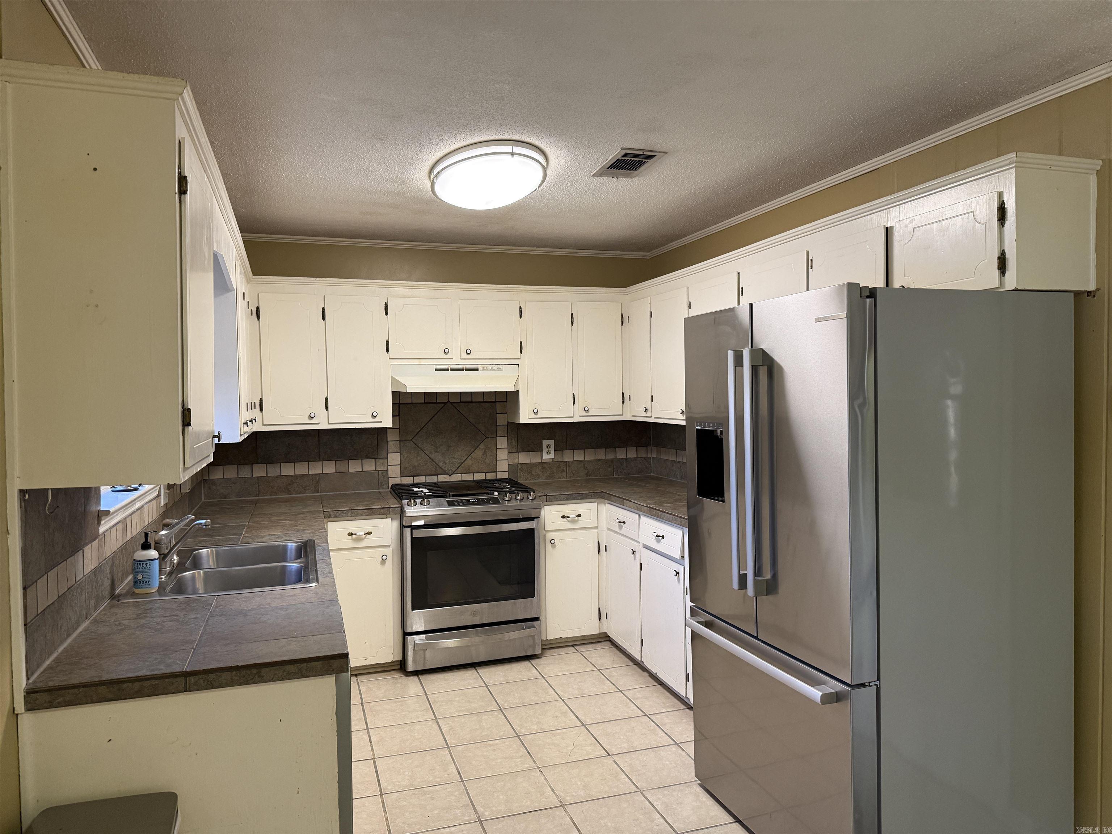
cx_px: 556
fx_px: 771
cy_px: 417
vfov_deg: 56.8
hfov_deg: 71.6
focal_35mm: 24
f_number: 1.78
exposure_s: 1/60
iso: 320
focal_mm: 6.76
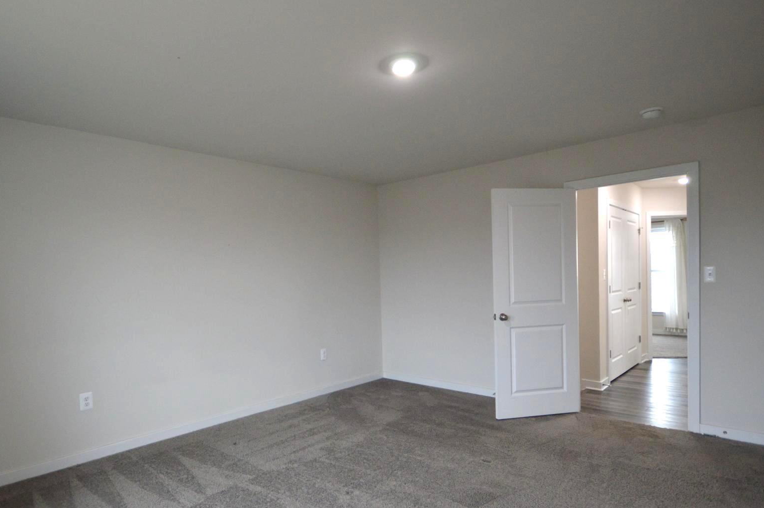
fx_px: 424
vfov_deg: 61.4
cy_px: 299
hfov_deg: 83.4
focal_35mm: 20
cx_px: 323
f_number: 4
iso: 900
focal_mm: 10
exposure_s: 1/60
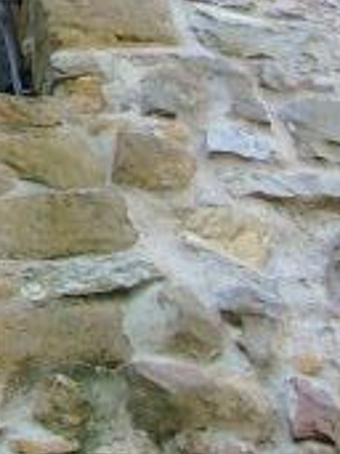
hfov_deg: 8.8
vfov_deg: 12.0
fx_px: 2085
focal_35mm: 159
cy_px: -175
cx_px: -324
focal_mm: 7.13
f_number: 4
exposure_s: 1/99.3
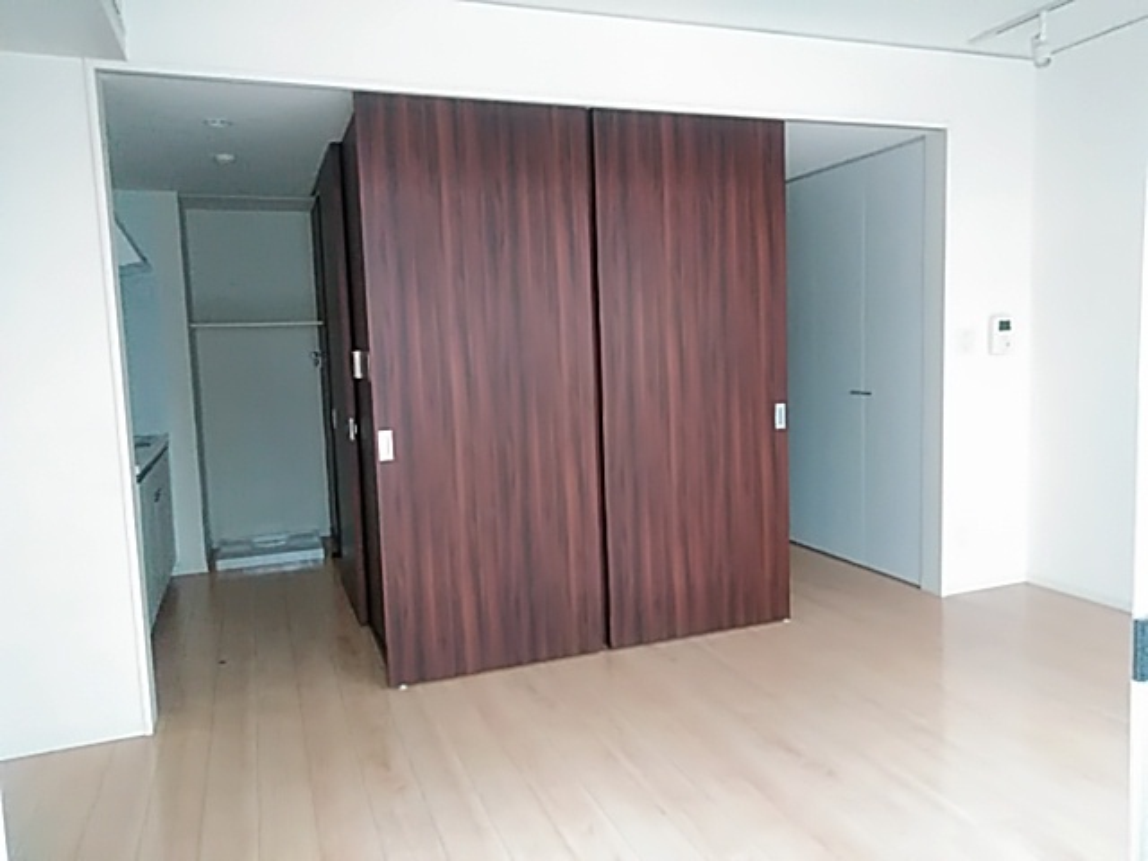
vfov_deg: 51.4
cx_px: 574
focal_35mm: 27
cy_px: 430
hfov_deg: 65.3
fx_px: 895
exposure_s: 1/20
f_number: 2.2
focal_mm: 3.46
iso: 1120
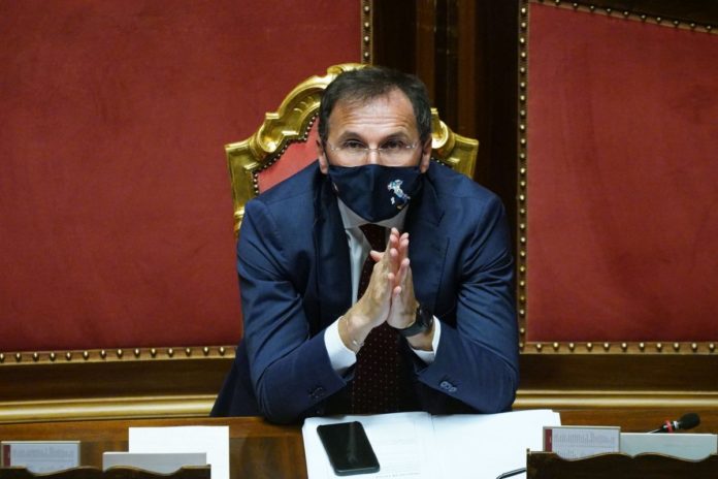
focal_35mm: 508
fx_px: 10131
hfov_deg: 4.1
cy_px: 240
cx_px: 359
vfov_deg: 2.7
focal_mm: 339
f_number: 5.6
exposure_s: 1/160
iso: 10000
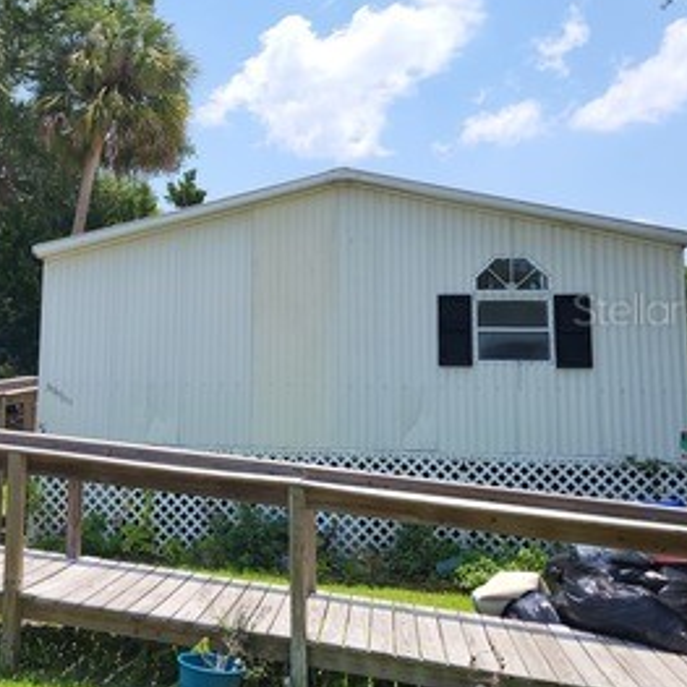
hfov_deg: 46.7
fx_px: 786
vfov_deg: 47.1
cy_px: 308
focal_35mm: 35
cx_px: 248
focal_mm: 5.4
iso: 40
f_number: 1.8
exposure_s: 1/2066
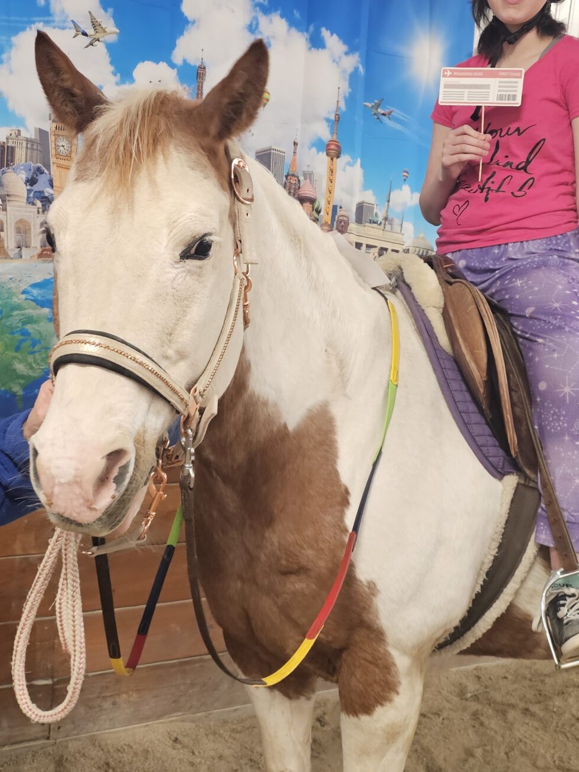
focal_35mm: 45
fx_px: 1004
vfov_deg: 42.0
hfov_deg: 31.9
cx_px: 194
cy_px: 416
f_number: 1.7
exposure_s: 1/120
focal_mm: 6.3
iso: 800
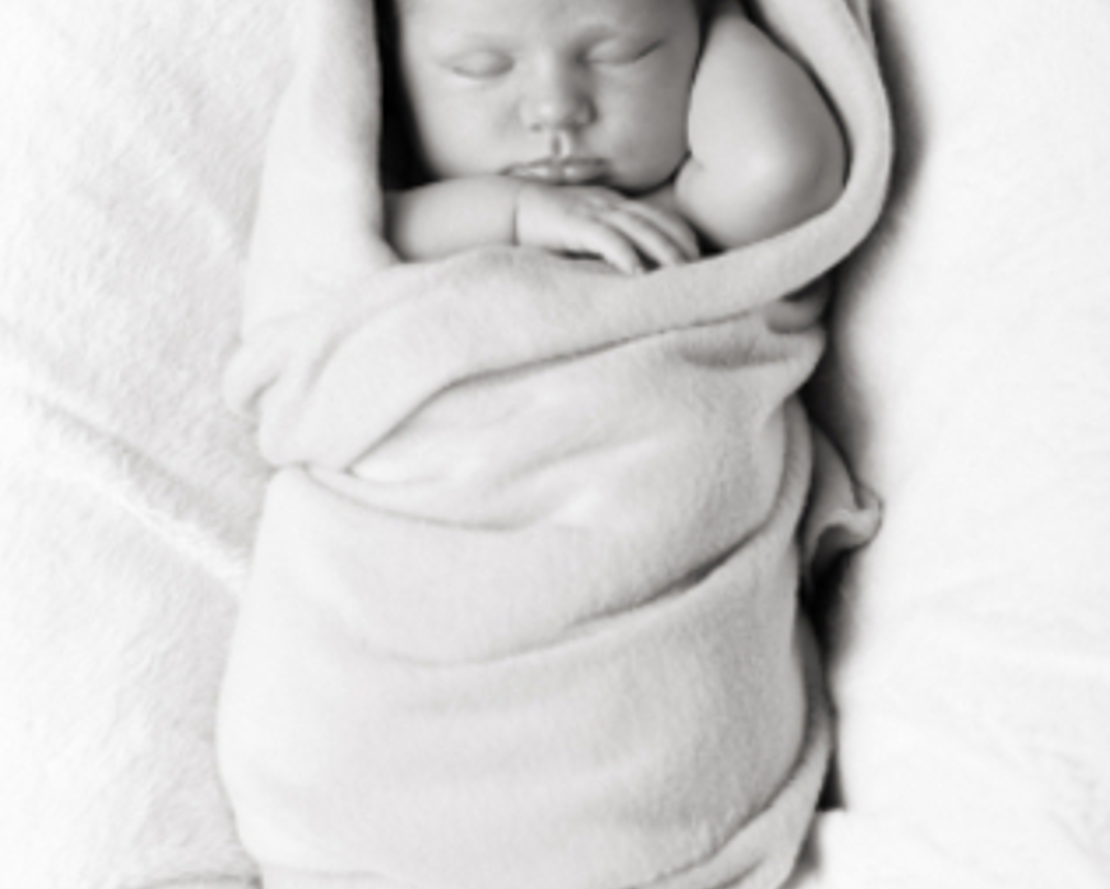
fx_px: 3516
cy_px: 390
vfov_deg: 14.4
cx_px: 559
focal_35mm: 107
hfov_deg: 17.9
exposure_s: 1/250
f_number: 4
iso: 200
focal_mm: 50
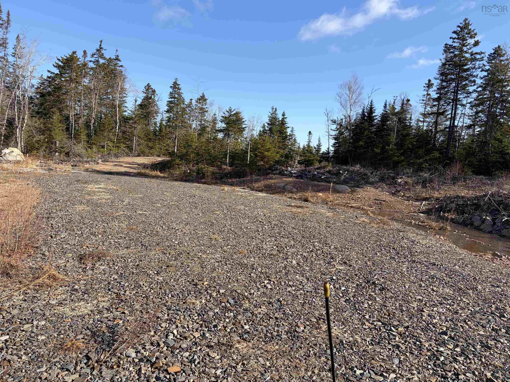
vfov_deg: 53.1
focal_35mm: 26
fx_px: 383
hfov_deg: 67.3
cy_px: 191
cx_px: 255
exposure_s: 1/2451
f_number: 1.6
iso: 50
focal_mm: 5.96
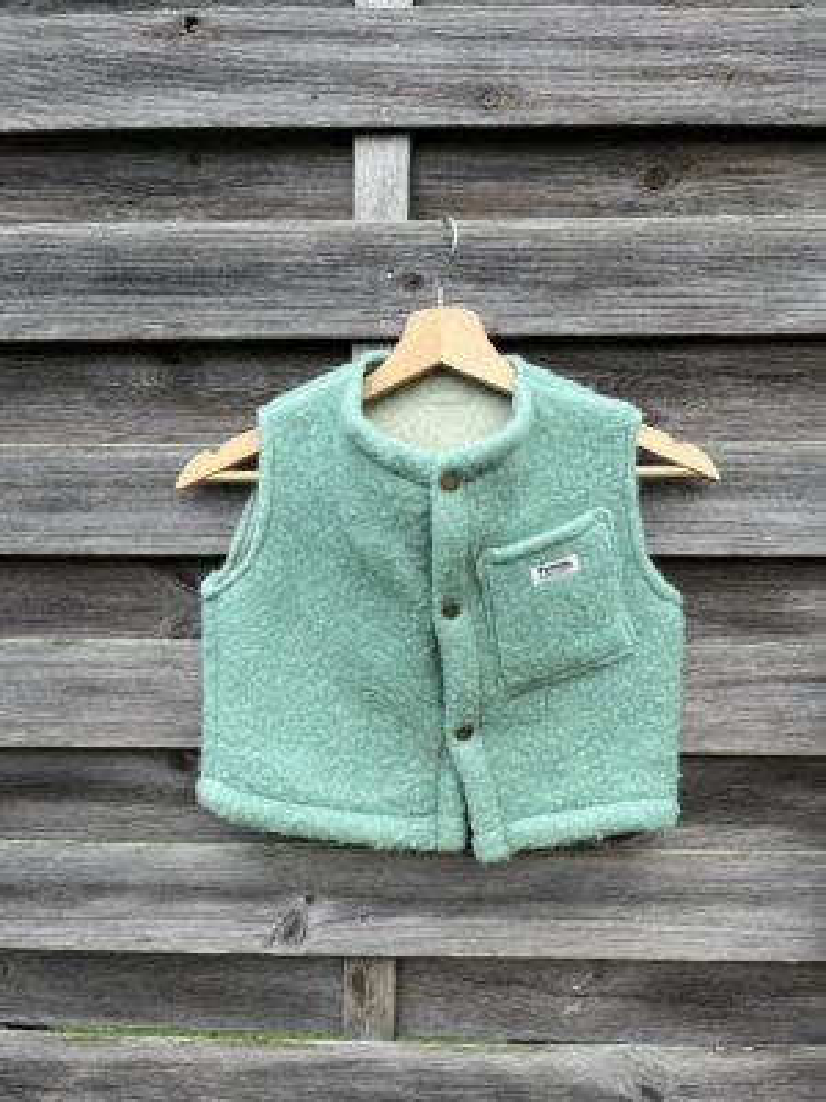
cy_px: 551
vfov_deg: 67.3
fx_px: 827
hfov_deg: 53.1
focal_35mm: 26
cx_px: 413
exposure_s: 1/510
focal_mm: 5.1
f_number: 1.6
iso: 50
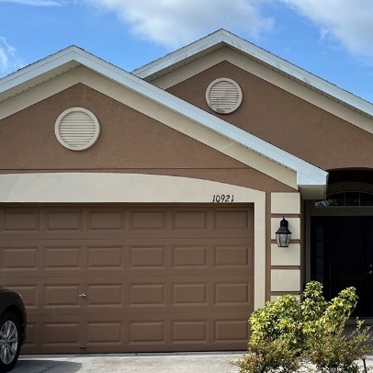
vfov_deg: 29.5
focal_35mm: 58
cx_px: 355
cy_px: 223
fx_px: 707
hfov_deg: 28.1
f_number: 1.6
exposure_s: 1/3049
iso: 50
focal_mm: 5.1
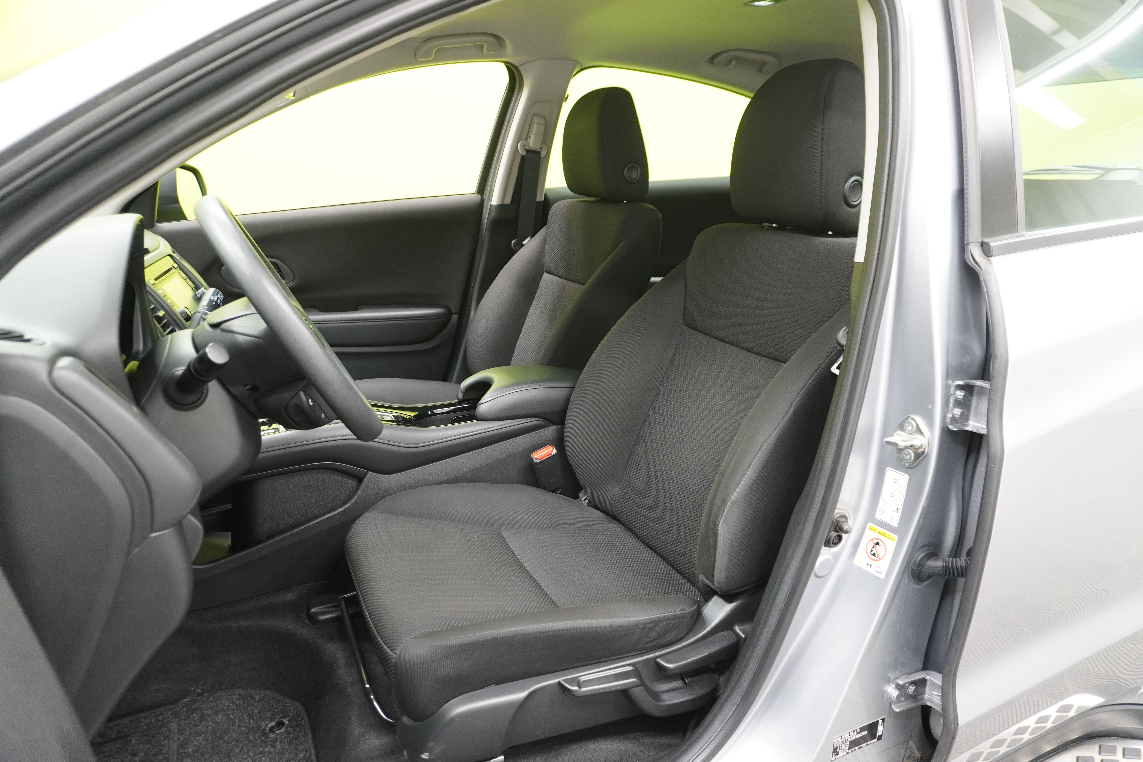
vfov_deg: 53.1
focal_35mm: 24
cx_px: 572
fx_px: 762
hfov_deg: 73.7
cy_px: 381
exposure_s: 1/30
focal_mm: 16
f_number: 3.5
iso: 1600
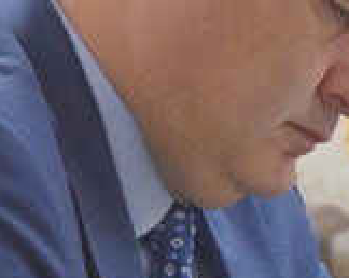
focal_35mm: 383
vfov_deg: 4.0
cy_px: 230
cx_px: 237
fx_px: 3952
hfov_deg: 5.1
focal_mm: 55
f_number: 5.6
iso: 2200
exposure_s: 1/60
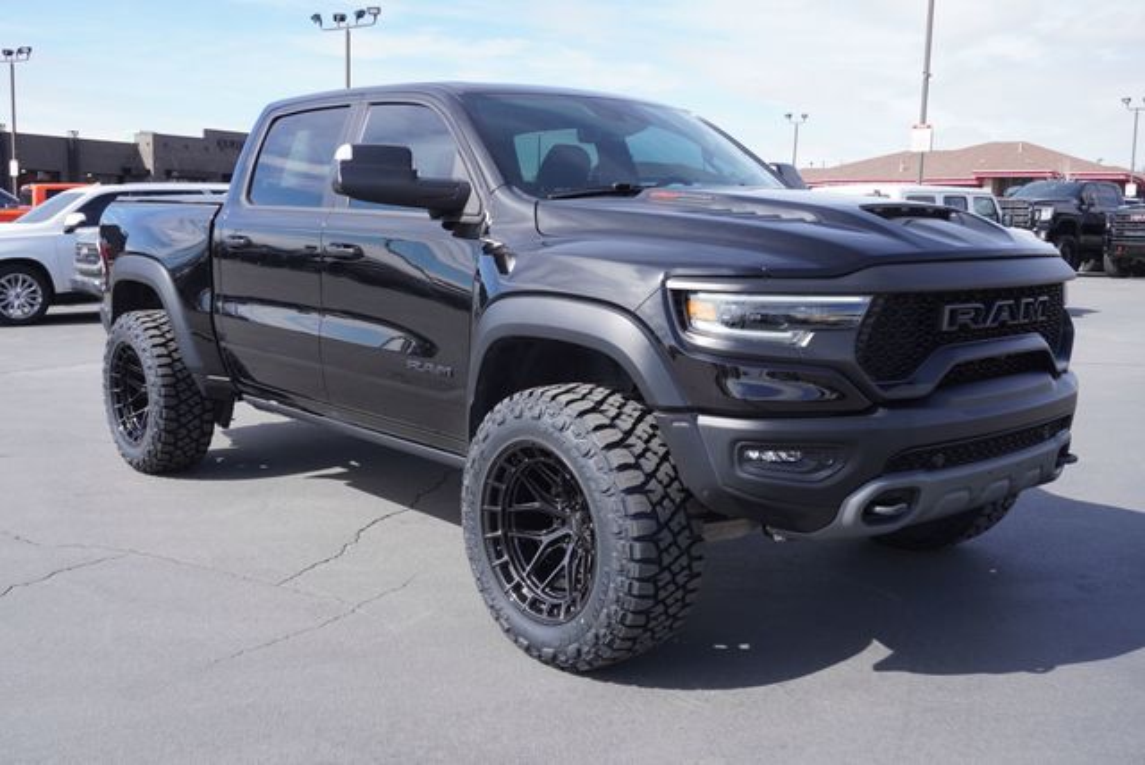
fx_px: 1146
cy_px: 382
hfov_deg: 53.1
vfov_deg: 36.9
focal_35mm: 36
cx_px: 572
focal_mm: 24
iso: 100
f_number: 7.1
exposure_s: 1/160
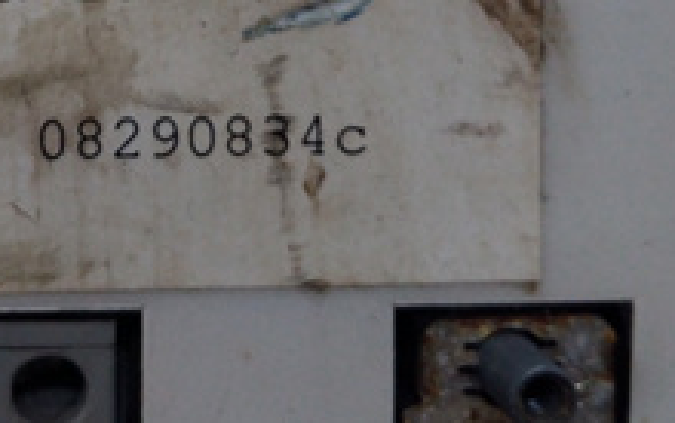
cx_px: 110
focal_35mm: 65
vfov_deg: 19.1
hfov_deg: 30.5
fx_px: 1197
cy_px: -63
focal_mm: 3.79
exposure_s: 1/33
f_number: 2
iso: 294
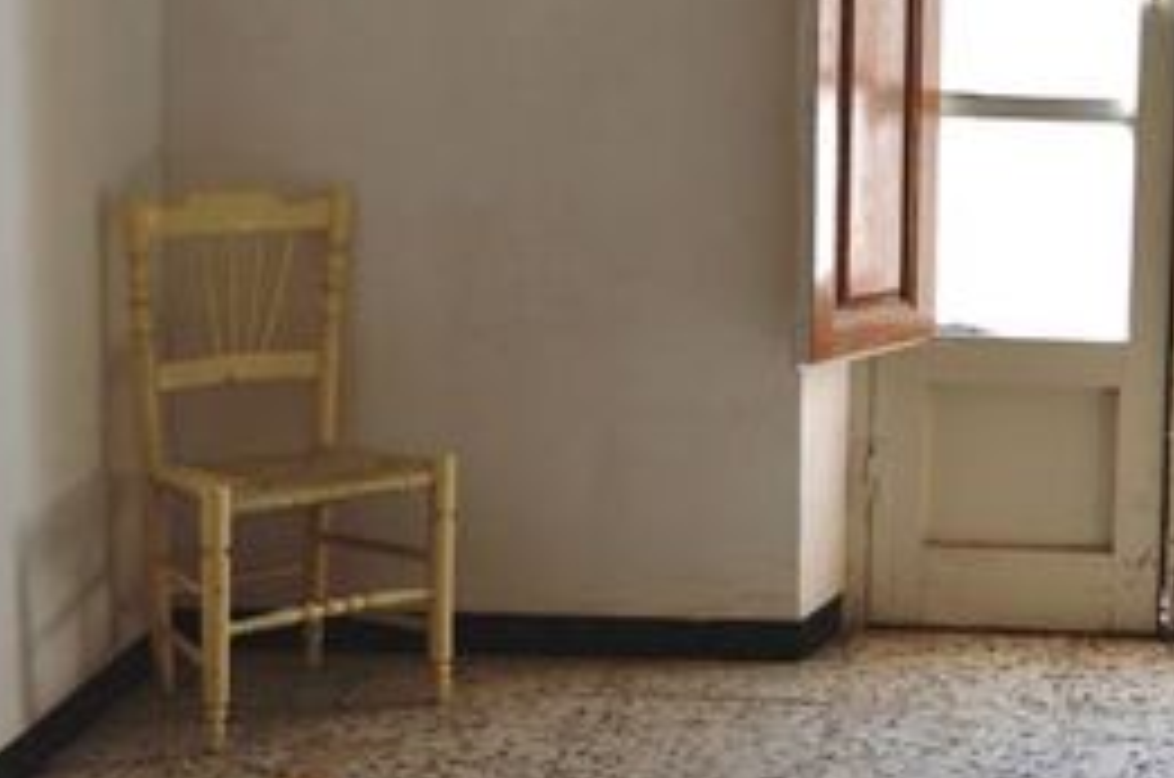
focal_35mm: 73
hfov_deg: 26.7
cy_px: 153
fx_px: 2376
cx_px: 1086
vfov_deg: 18.4
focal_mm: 18
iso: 220
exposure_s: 1/125
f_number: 5.6
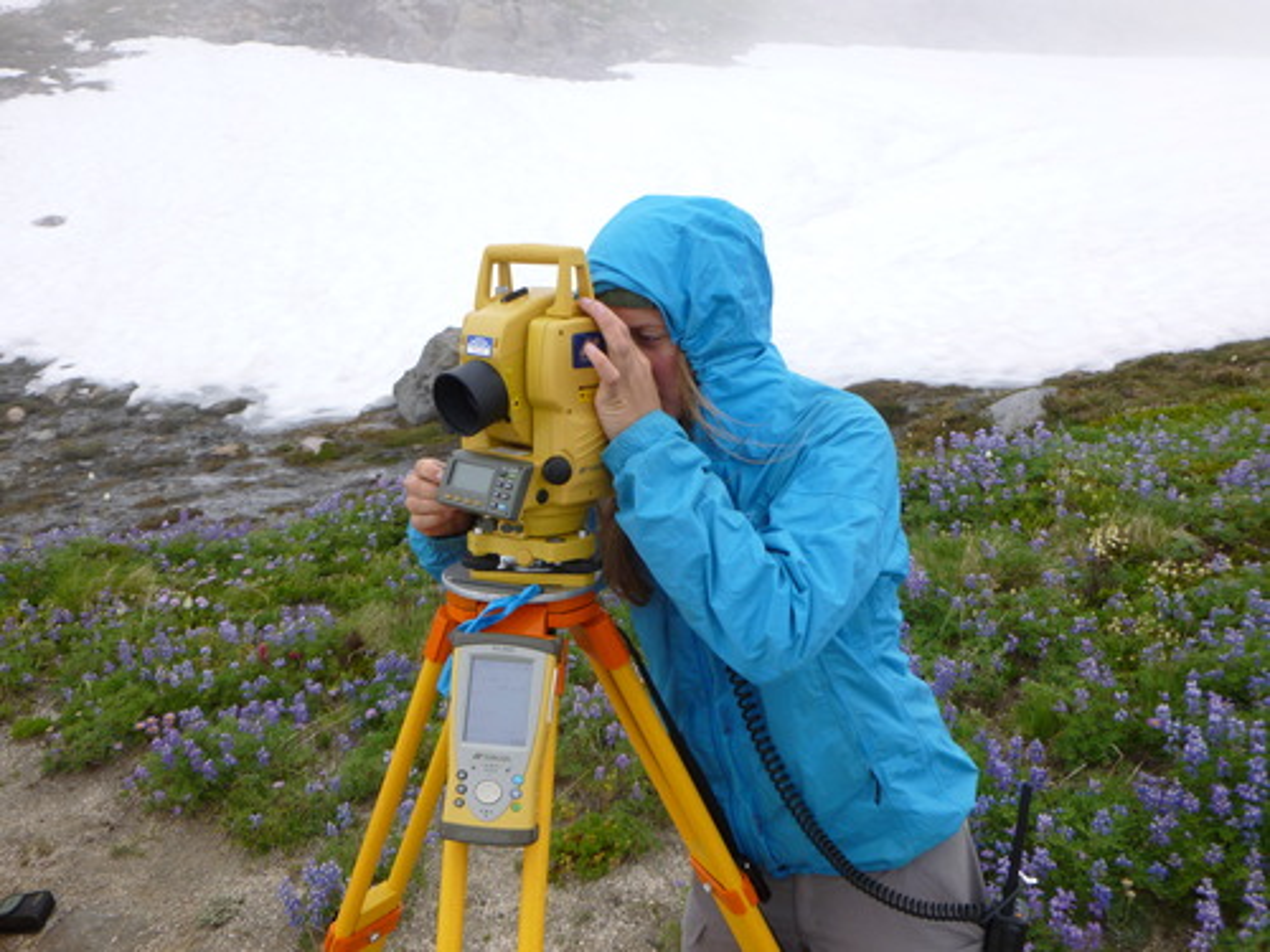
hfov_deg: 56.8
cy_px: 476
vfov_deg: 44.2
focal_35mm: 32
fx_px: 1174
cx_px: 635
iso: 100
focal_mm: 5.7
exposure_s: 1/200
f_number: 3.5
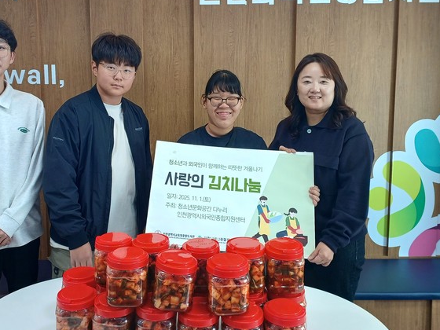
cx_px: 191
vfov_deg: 44.1
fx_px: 407
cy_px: 143
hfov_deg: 56.6
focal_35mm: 32
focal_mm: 5.06
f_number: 1.8
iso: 80
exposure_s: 1/60
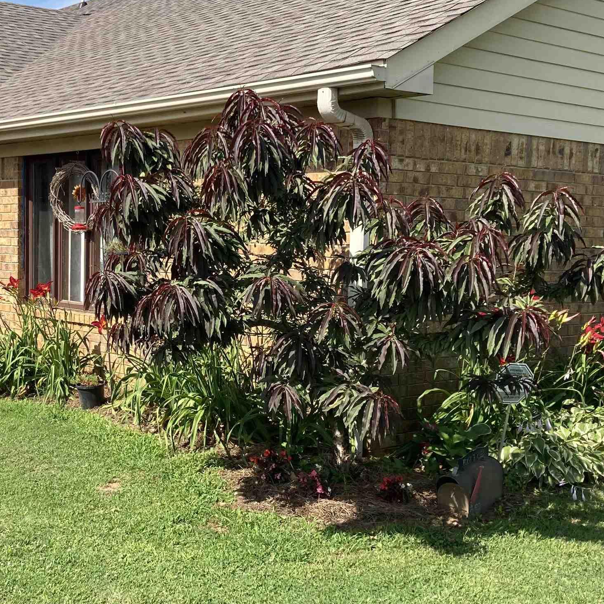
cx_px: 132
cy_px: 301
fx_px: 1027
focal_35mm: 52
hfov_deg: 32.0
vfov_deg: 32.8
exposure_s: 1/1245
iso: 20
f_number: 1.8
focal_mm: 3.99
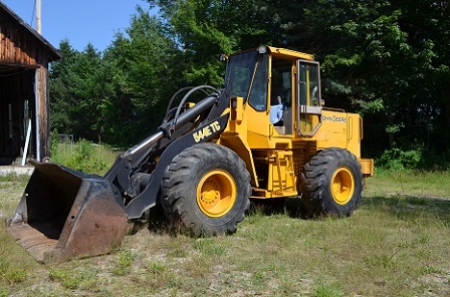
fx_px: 411
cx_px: 225
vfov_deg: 39.7
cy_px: 148
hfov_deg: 57.4
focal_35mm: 33
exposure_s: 1/250
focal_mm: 22
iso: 100
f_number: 8
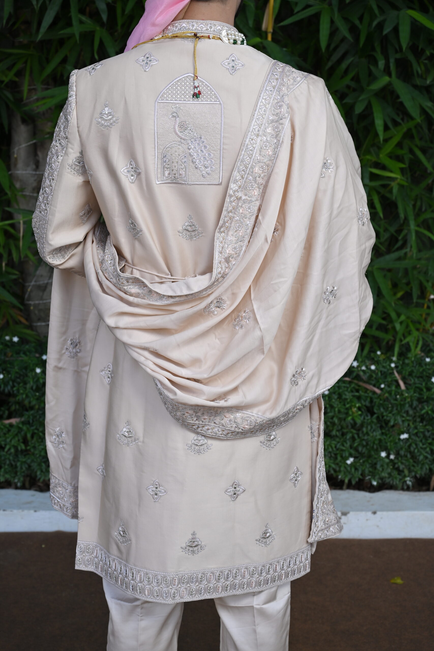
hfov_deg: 27.0
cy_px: 326
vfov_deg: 39.6
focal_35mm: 50
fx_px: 904
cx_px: 217
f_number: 6.3
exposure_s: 1/200
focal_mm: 50
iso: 400
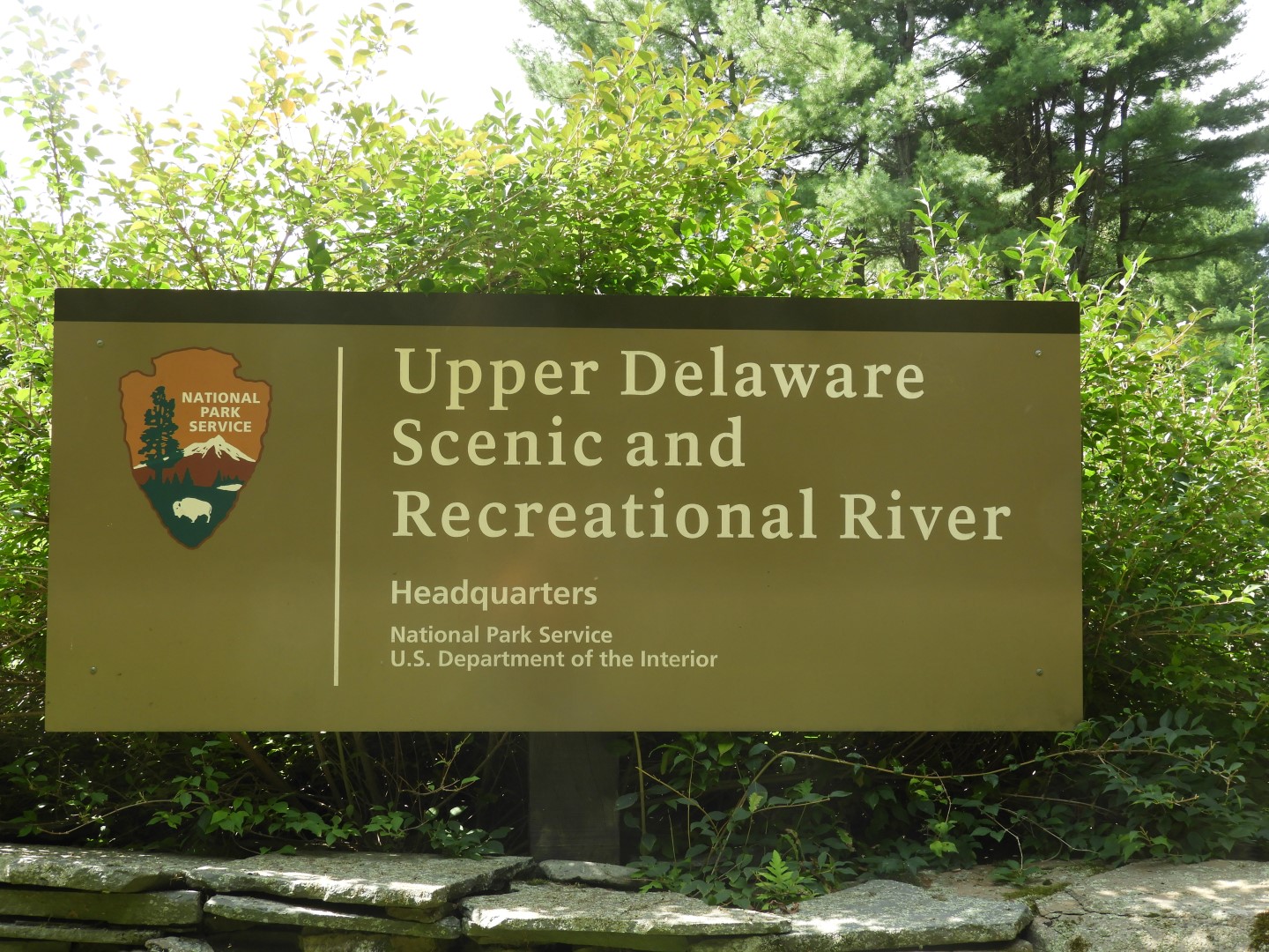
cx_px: 634
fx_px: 1650
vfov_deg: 32.2
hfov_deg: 42.1
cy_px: 476
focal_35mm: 45
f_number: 4
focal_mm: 8.1
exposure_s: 1/160
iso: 100
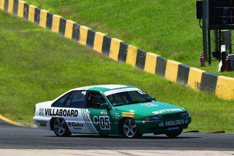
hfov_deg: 3.0
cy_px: 84
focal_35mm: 698
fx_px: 4538
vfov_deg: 2.0
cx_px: 110
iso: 500
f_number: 13
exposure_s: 1/640
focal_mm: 390
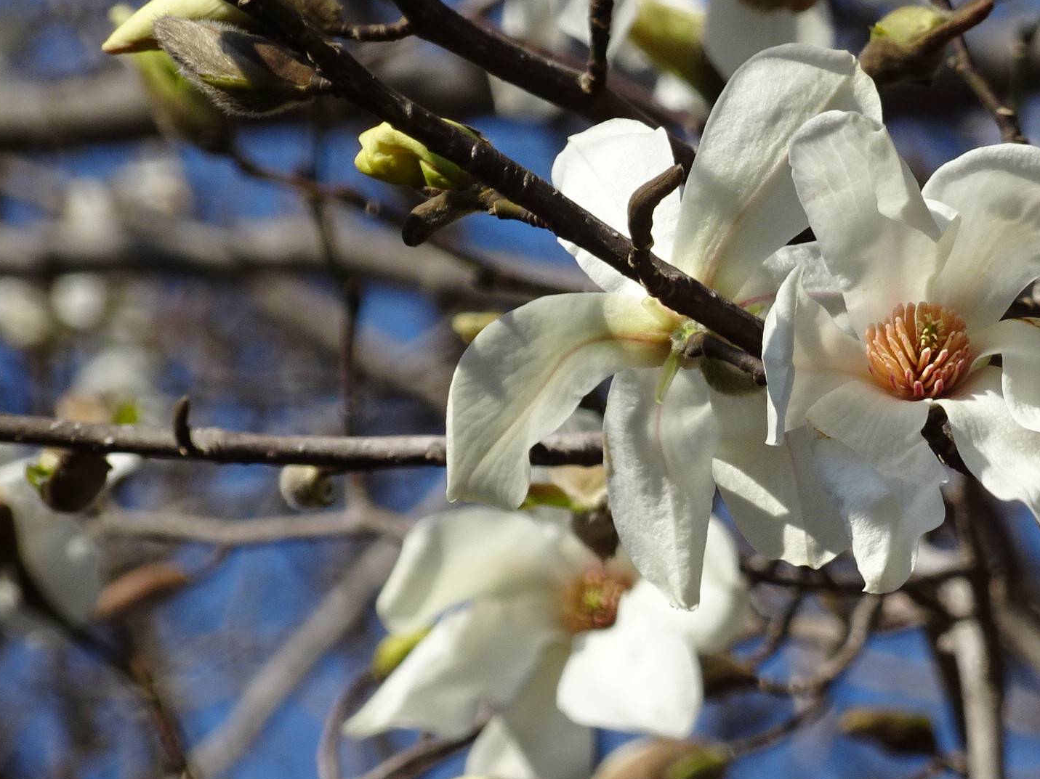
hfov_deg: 3.6
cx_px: 896
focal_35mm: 558
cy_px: 286
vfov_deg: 2.7
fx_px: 16763
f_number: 6.3
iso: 80
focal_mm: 52.6
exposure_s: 1/400
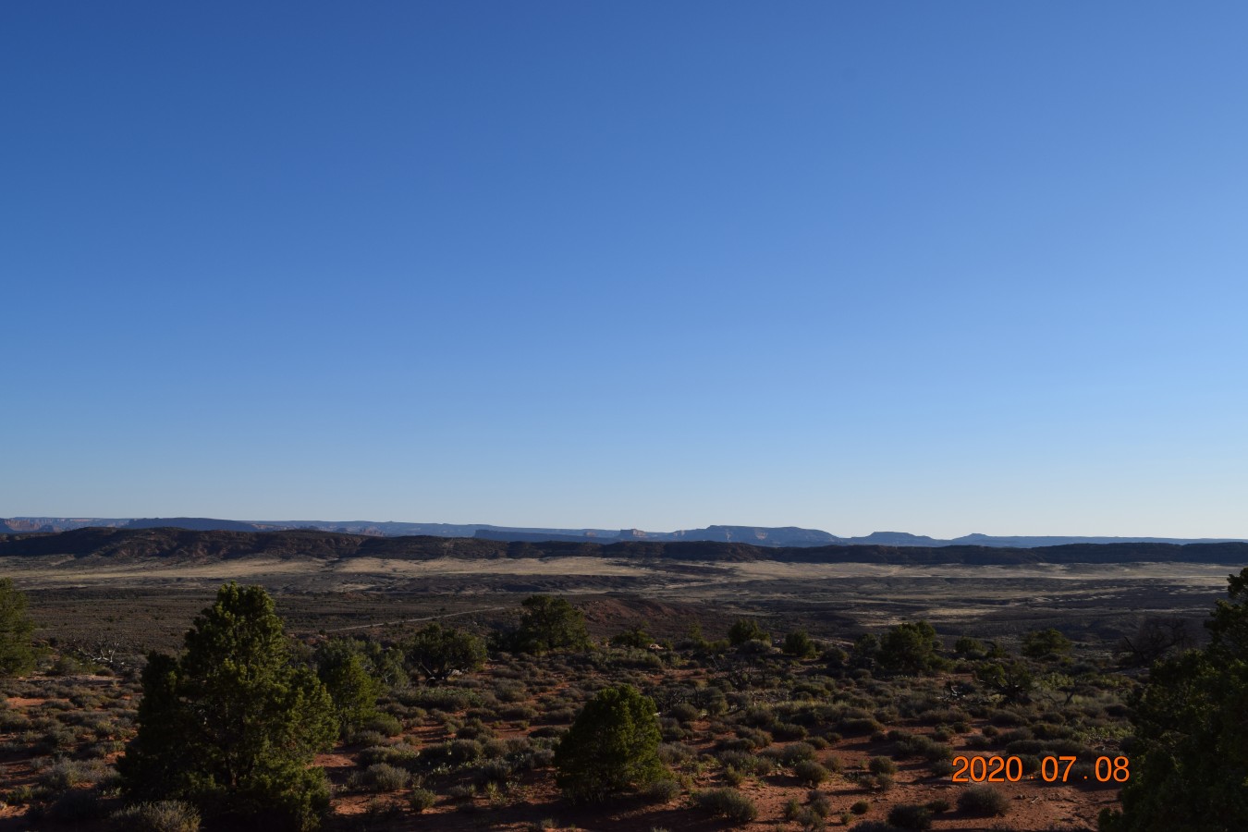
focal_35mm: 33
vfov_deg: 40.0
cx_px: 624
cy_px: 416
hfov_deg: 57.2
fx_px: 1144
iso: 200
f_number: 10
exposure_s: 1/400
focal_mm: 22
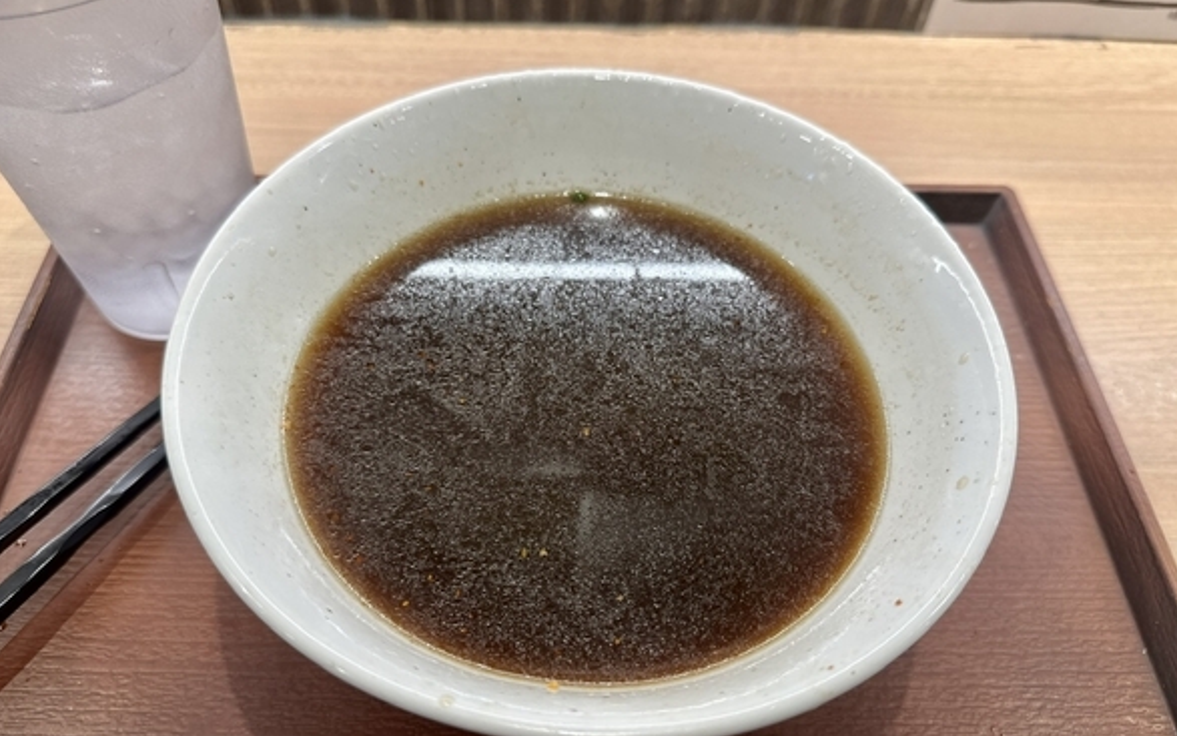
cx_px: 581
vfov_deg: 47.6
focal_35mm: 26
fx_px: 834
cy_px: 395
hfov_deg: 70.4
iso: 64
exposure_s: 1/100
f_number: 1.78
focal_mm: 6.86
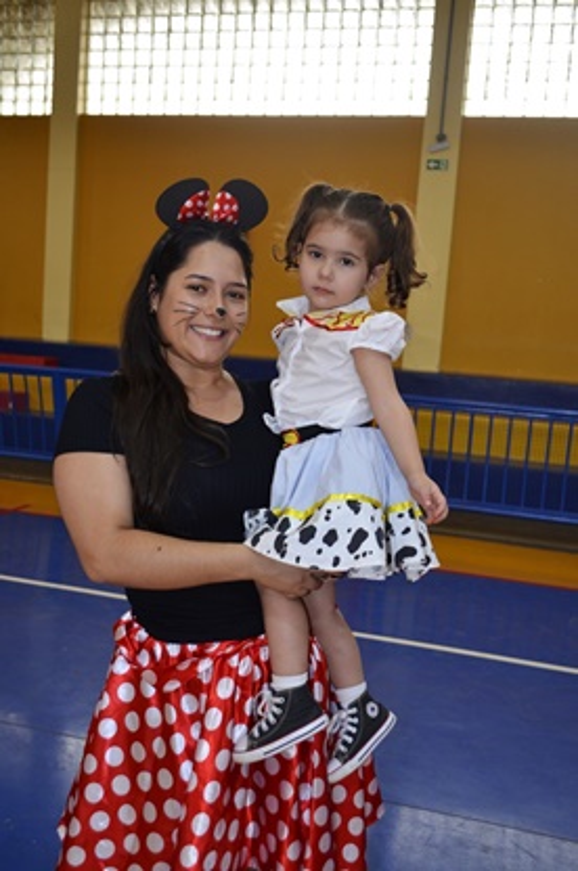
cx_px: 289
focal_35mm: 36
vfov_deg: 53.2
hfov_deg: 36.8
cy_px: 436
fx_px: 870
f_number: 4
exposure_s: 1/60
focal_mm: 24
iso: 640
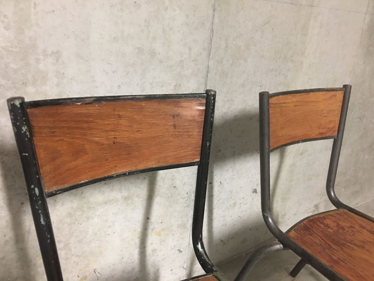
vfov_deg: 48.2
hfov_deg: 61.7
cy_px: 140
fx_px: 313
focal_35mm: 29
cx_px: 187
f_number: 2.2
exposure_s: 1/4
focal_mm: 4.15
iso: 125
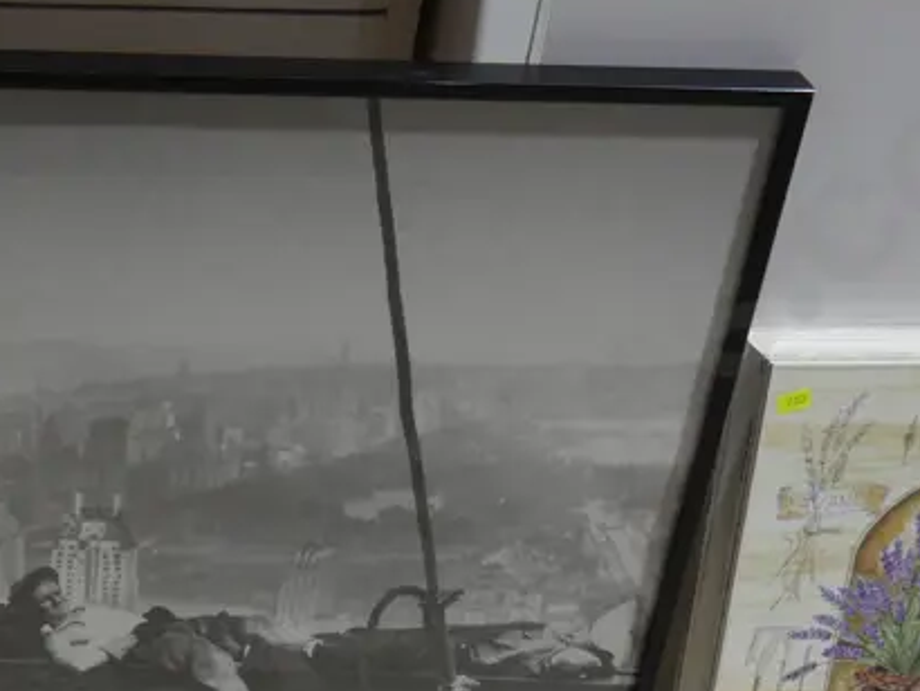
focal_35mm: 75
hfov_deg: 25.8
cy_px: 658
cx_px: 274
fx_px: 1994
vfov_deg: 19.2
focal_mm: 15
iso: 200
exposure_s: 1/60
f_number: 3.6
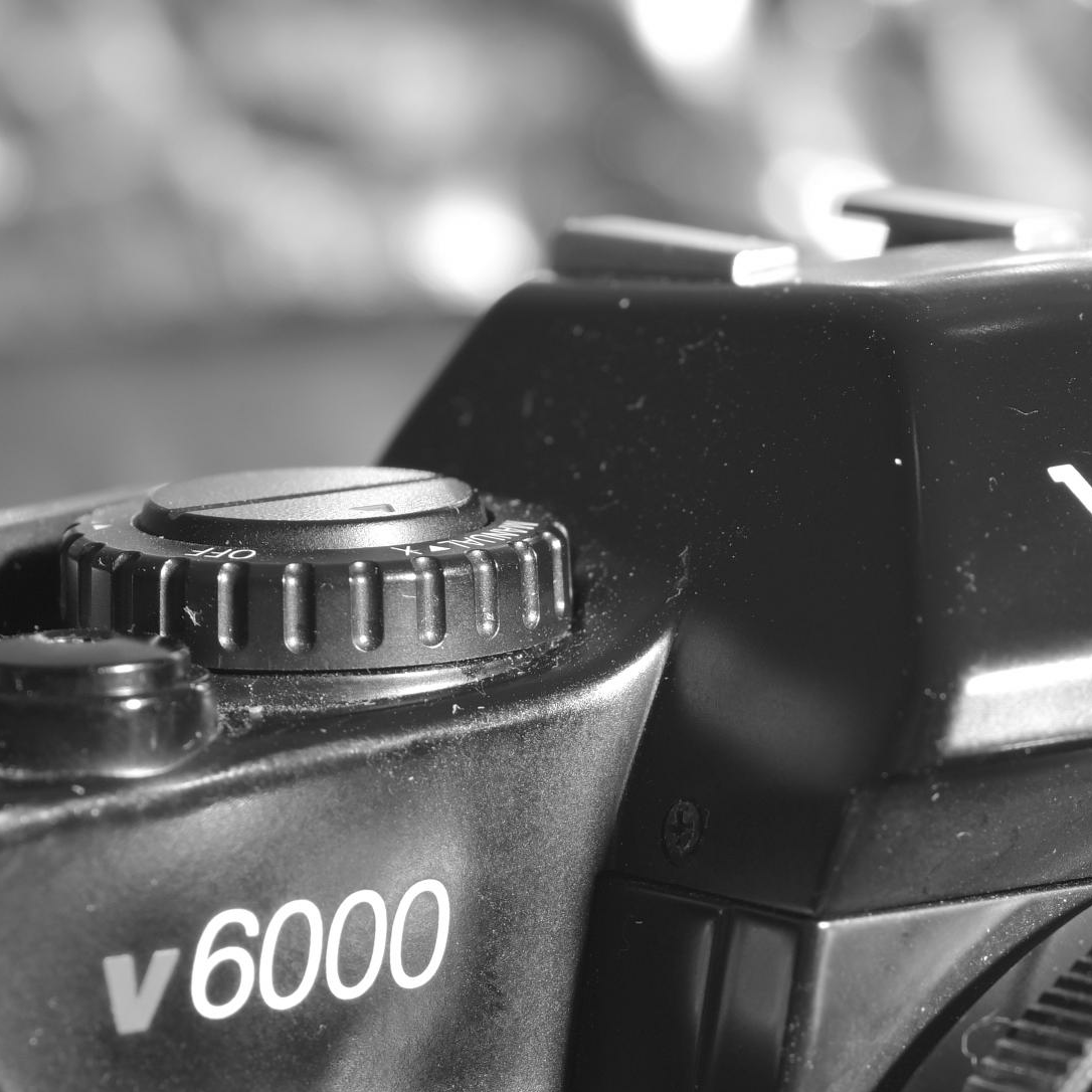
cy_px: 1191
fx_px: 11528
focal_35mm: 323
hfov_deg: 5.4
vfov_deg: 5.4
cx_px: 783
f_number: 8
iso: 100
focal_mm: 100
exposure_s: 1/250
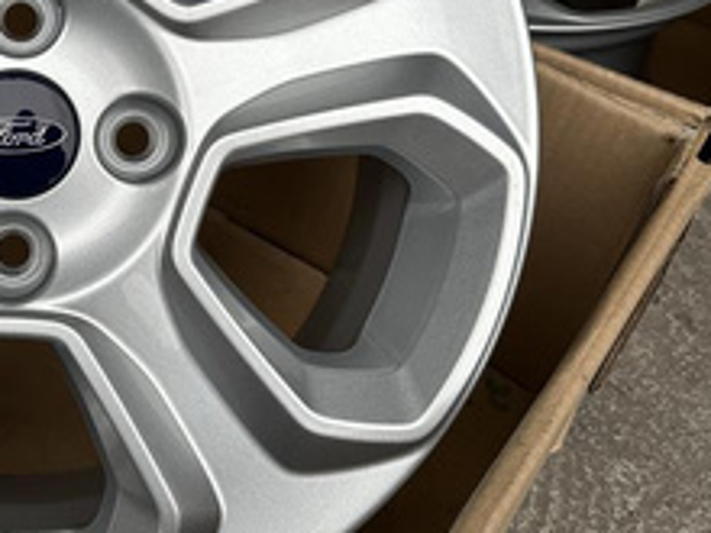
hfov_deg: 36.1
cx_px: 45
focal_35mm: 49
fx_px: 1006
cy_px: 141
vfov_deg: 29.3
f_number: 1.78
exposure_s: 1/121
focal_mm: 6.86
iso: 80
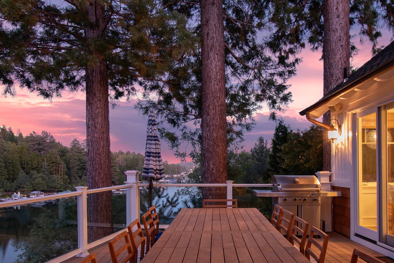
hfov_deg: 67.0
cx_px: 228
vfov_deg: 47.2
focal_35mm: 27
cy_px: 173
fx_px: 295
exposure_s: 3
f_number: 8
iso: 200
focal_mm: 10
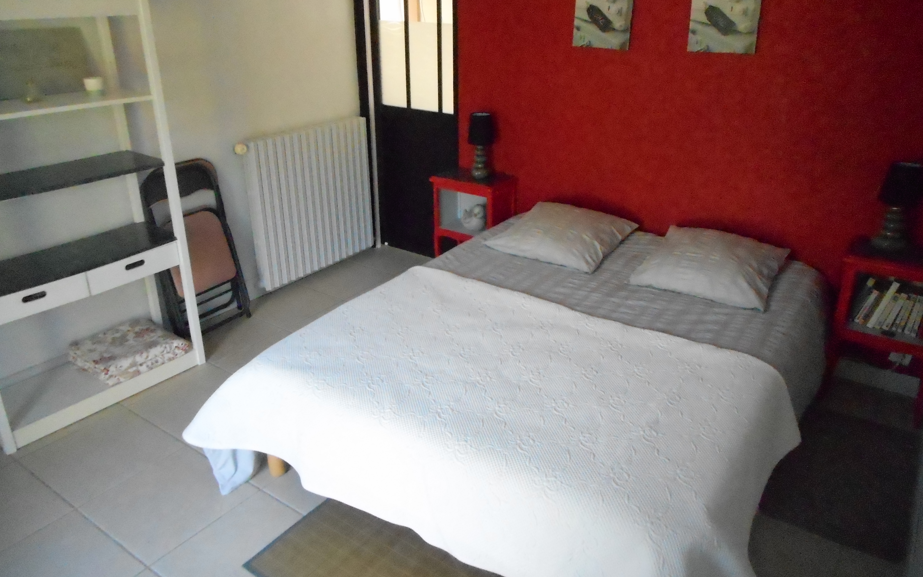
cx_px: 466
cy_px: 251
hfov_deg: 68.4
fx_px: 679
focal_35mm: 27
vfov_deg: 45.9
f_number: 3.7
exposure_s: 1/200
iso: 1600
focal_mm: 4.5
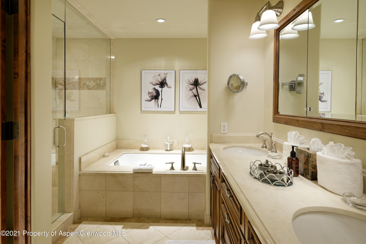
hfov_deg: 84.0
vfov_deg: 62.0
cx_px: 183
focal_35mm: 20
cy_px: 122
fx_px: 203
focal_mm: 20
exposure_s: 1
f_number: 9
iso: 100
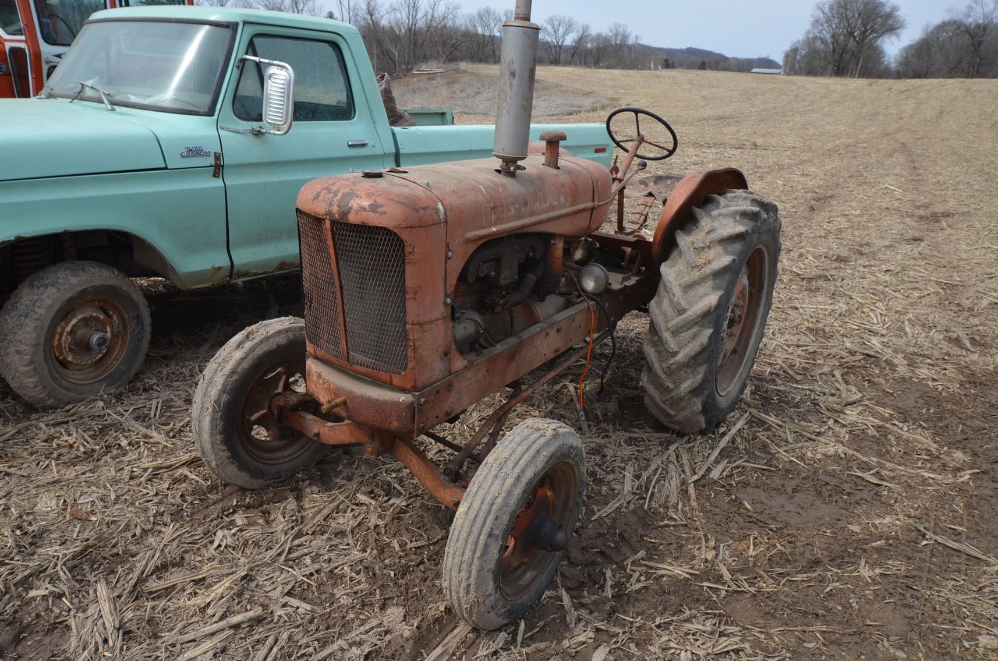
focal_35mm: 26
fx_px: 705
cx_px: 499
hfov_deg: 70.6
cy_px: 330
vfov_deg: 50.2
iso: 125
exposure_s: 1/250
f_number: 8
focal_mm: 17
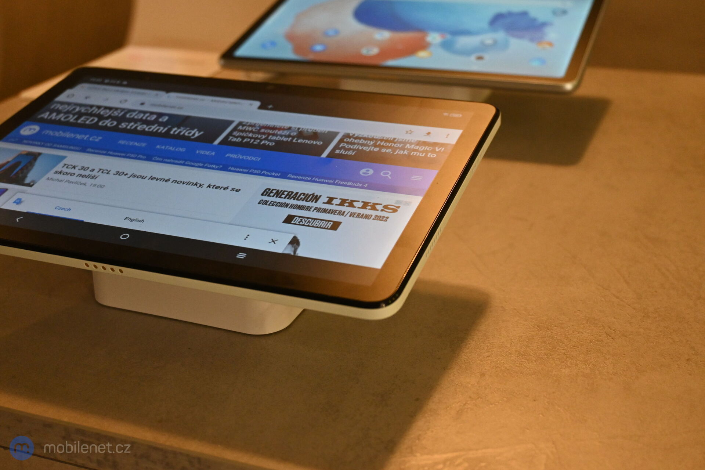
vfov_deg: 29.4
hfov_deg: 43.0
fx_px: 896
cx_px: 352
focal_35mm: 46
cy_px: 235
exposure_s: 1/125
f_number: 4.8
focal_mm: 30.5
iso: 2500
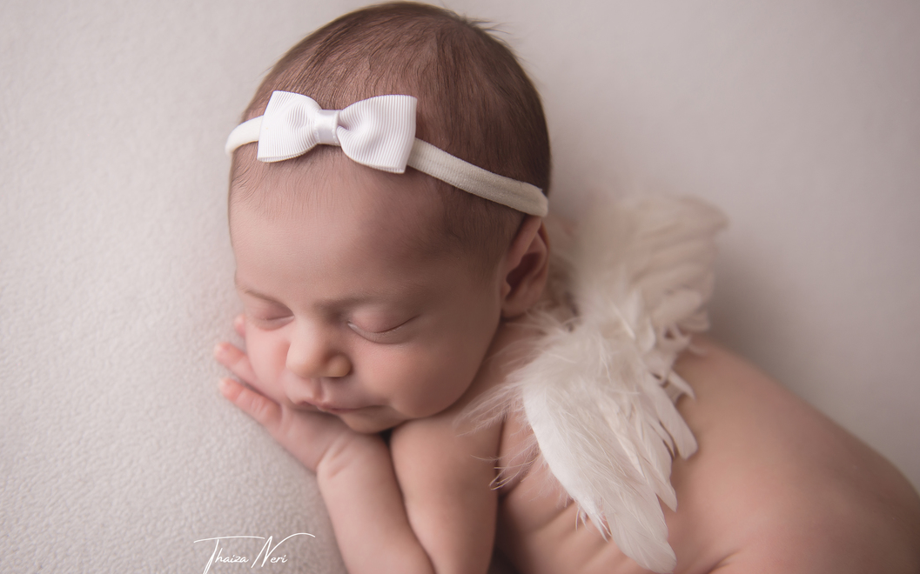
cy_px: 294
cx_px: 420
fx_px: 1103
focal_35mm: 44
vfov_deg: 29.2
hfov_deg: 45.2
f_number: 2.8
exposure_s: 1/160
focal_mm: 38
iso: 125
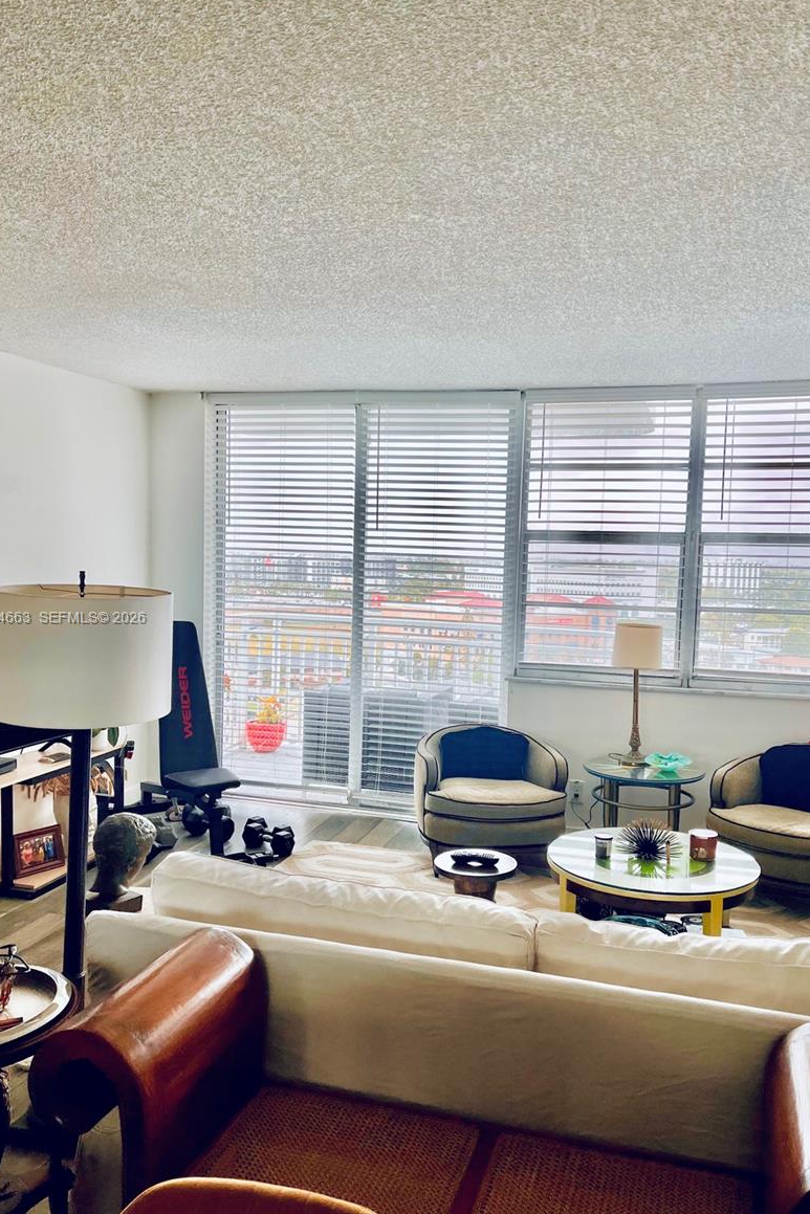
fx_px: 945
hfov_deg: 46.4
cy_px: 619
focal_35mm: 28
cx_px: 423
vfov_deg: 65.5
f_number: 1.6
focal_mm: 5.1
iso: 50
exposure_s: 1/404
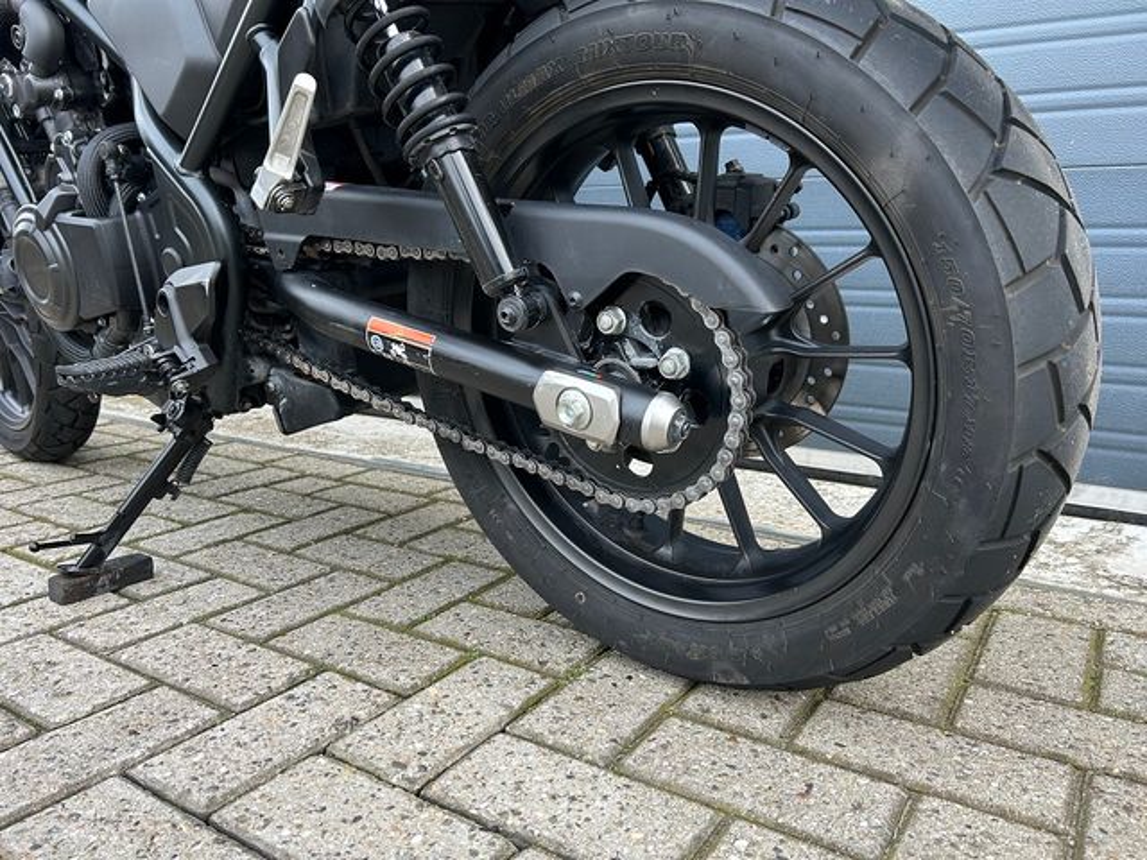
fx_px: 862
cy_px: 430
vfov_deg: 53.1
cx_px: 574
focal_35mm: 26
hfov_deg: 67.3
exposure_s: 1/121
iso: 64
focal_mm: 5.7
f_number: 1.5
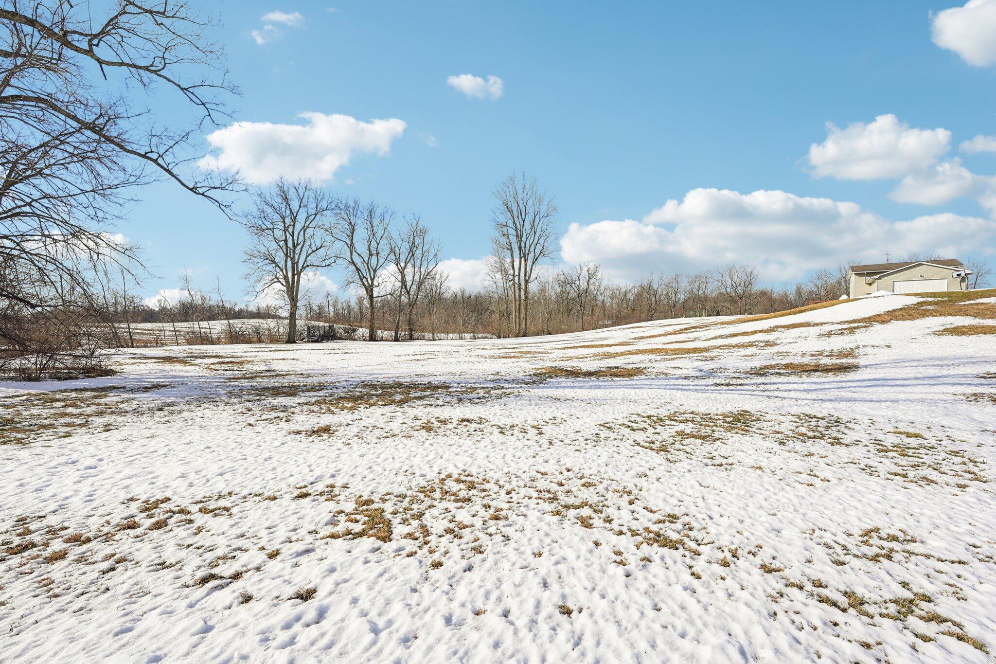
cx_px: 498
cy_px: 332
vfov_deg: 73.7
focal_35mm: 16
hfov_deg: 96.7
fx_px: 443
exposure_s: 1/1250
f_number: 8
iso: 100
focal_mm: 16
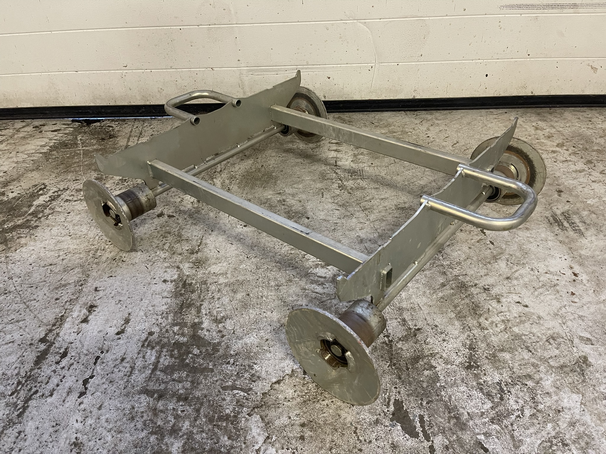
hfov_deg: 69.4
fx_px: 438
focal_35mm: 25
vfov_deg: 54.9
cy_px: 227
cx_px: 303
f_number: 1.6
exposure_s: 1/50
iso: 320
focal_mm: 5.1
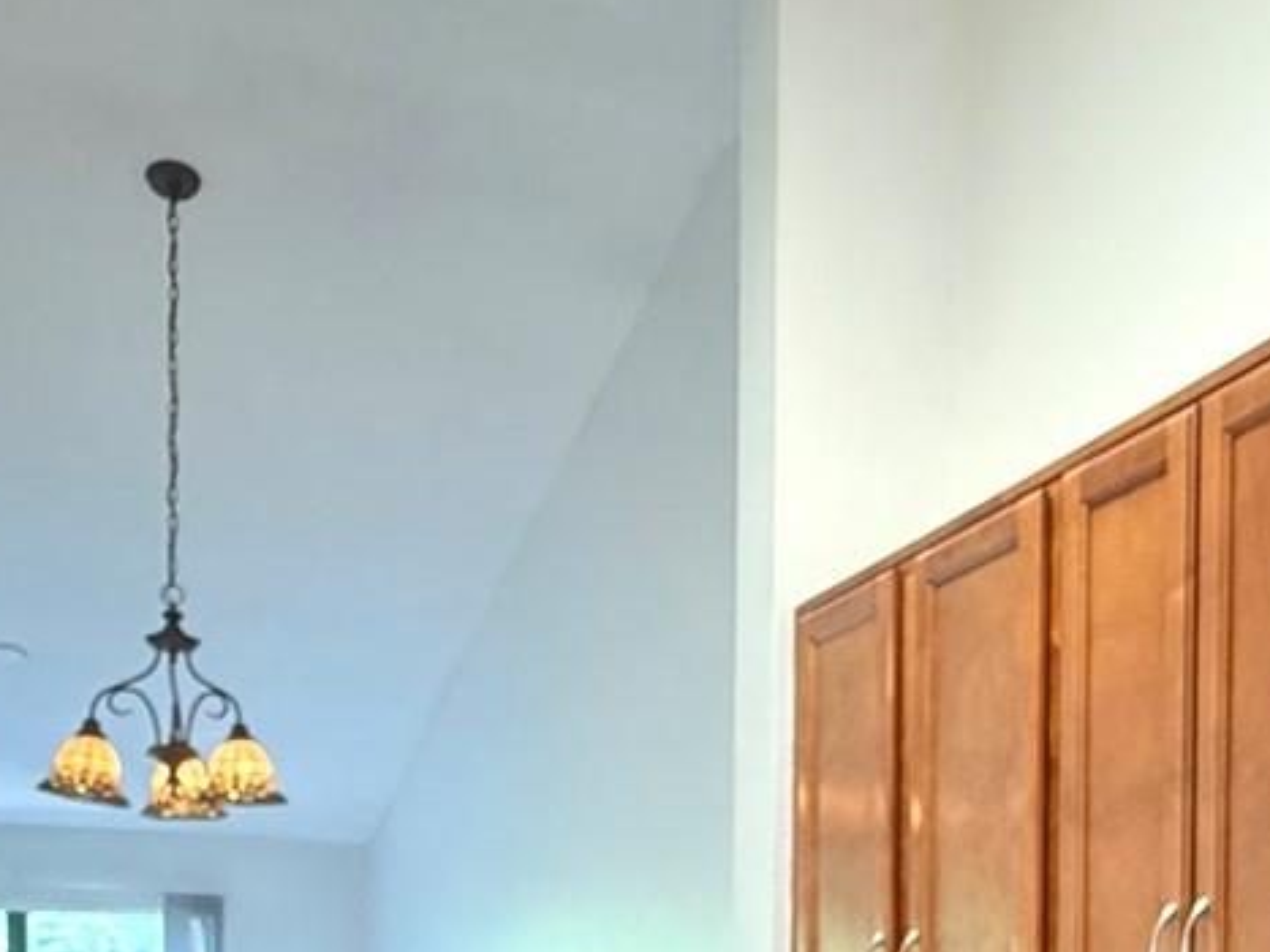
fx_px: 1761
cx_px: 789
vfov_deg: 27.3
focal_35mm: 48
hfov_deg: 39.4
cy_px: 1088
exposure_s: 1/60
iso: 500
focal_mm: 2.22
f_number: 2.2
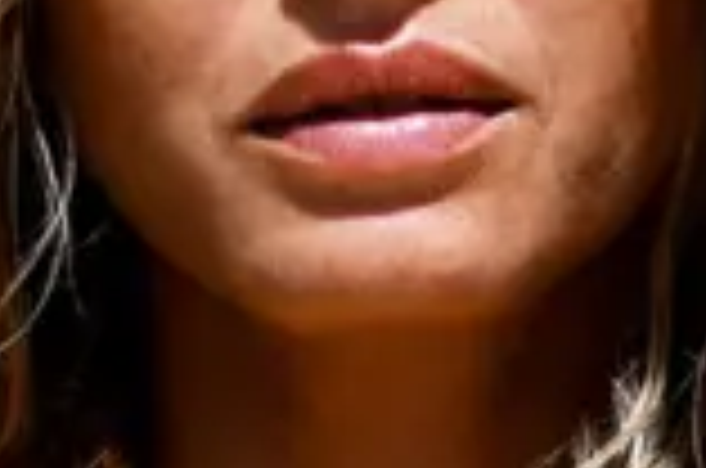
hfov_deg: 7.7
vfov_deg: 5.1
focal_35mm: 268
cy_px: 526
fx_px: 5245
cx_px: 391
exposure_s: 1/6400
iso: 160
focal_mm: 35
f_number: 2.5
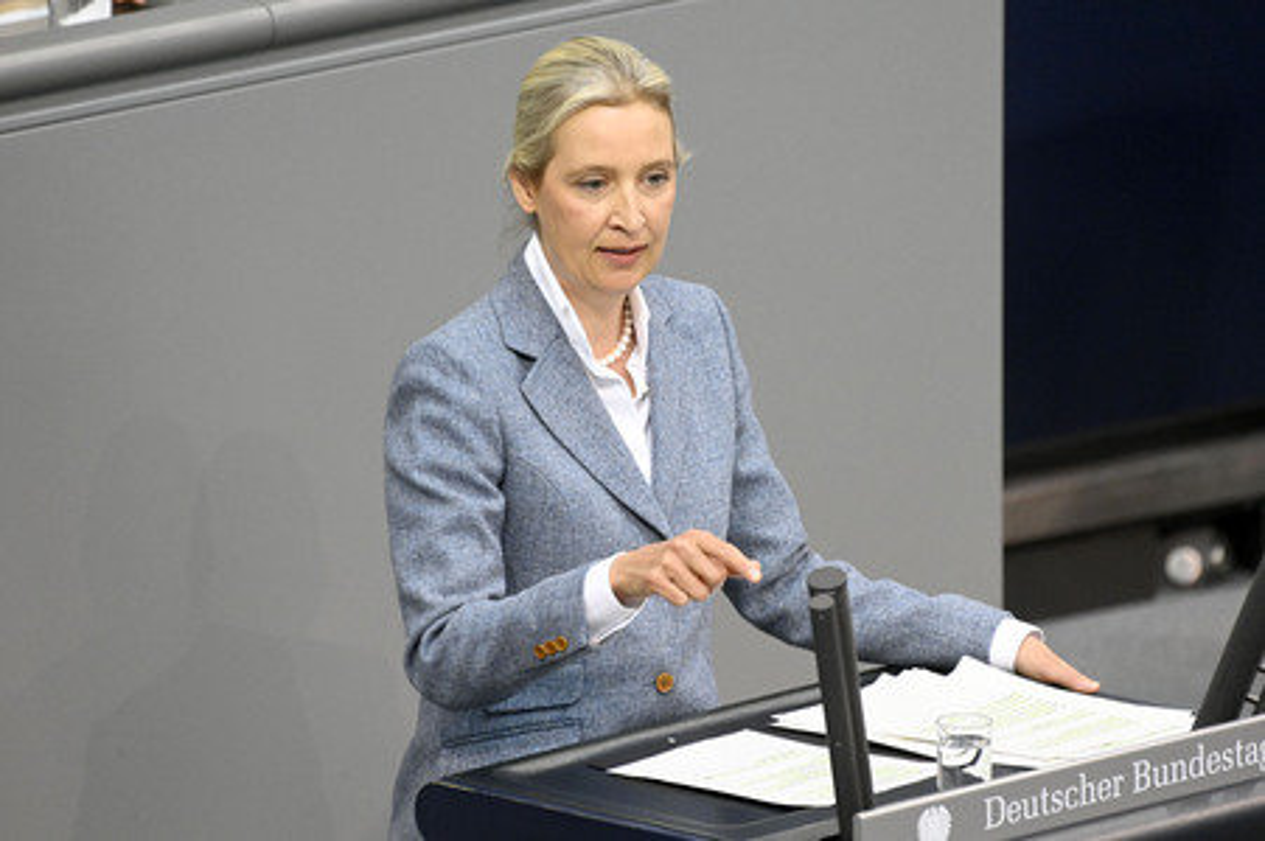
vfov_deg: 3.1
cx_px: 632
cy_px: 420
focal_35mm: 440
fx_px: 15449
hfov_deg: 4.7
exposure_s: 1/400
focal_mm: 440
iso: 10000
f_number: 5.6
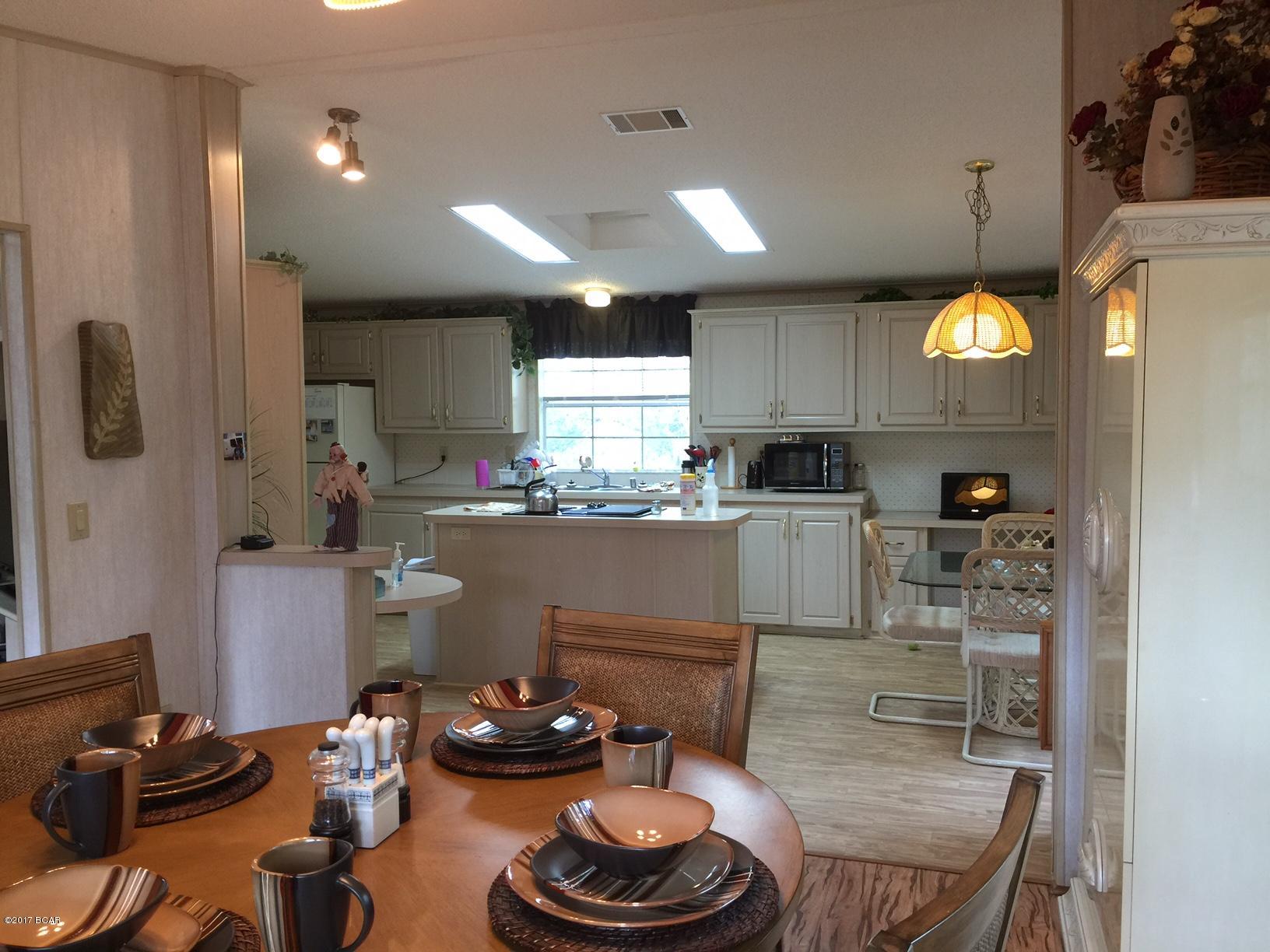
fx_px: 1064
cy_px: 476
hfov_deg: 61.7
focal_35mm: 29
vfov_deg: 48.2
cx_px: 635
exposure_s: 1/15
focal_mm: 4.15
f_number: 2.2
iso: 32
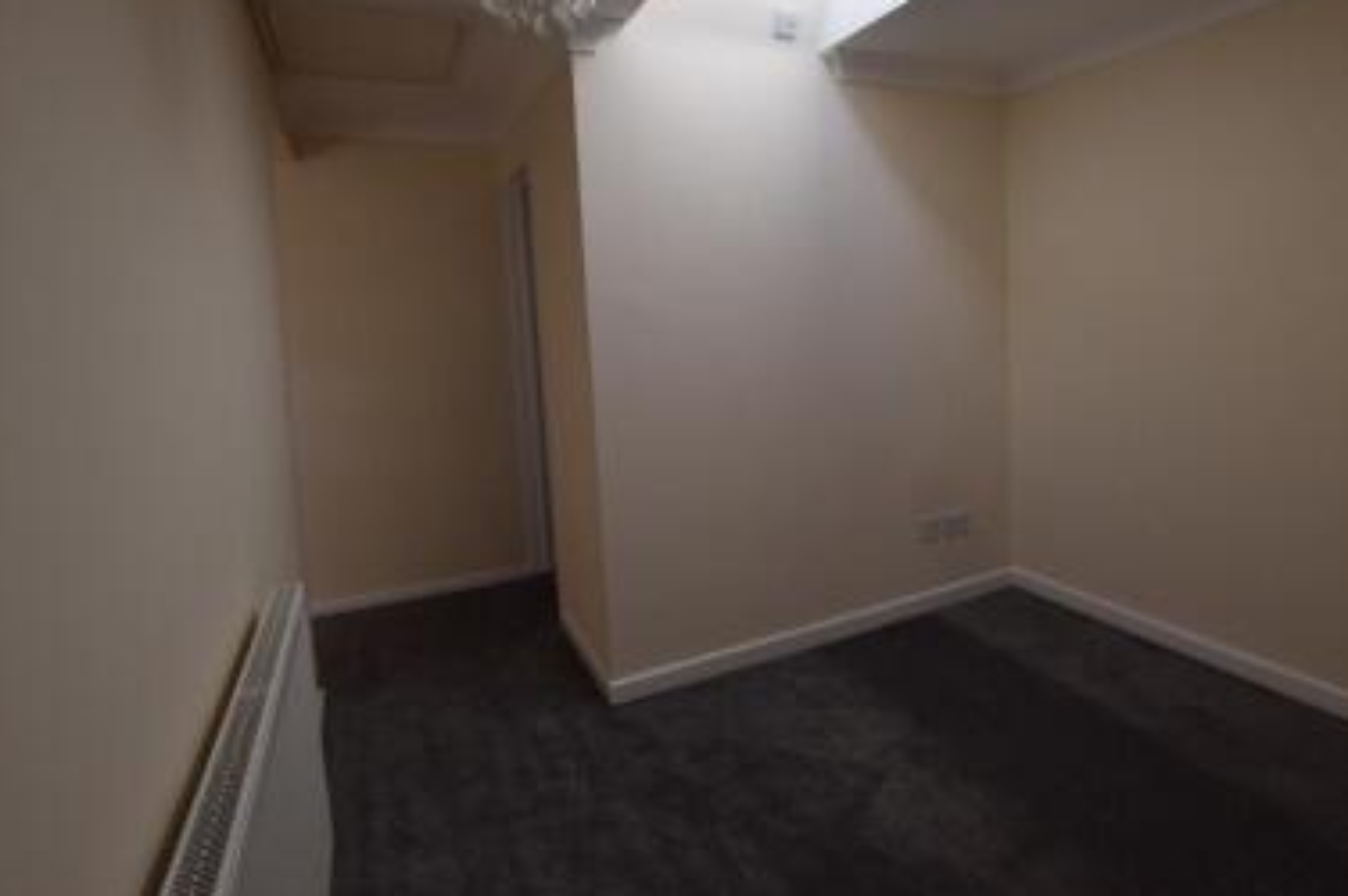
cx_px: 760
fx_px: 711
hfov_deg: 86.5
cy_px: 357
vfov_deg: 63.9
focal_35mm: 19
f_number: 8
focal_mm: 10
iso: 400
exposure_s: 1/250
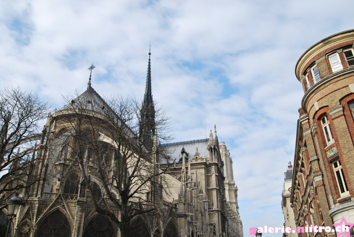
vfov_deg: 41.8
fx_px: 310
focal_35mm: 32
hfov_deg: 59.4
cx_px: 177
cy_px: 118
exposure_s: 1/200
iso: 100
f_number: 7.1
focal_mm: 21
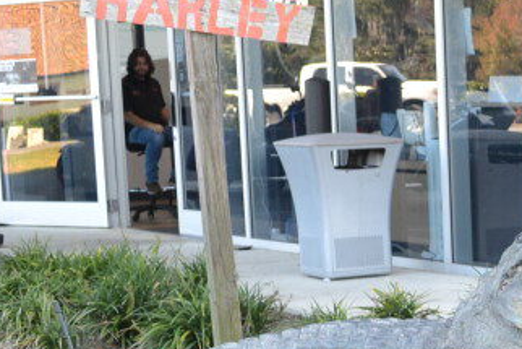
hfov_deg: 15.4
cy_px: 422
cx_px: 785
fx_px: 1784
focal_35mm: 123
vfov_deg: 11.0
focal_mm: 22
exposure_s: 1/125
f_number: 5.6
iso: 320
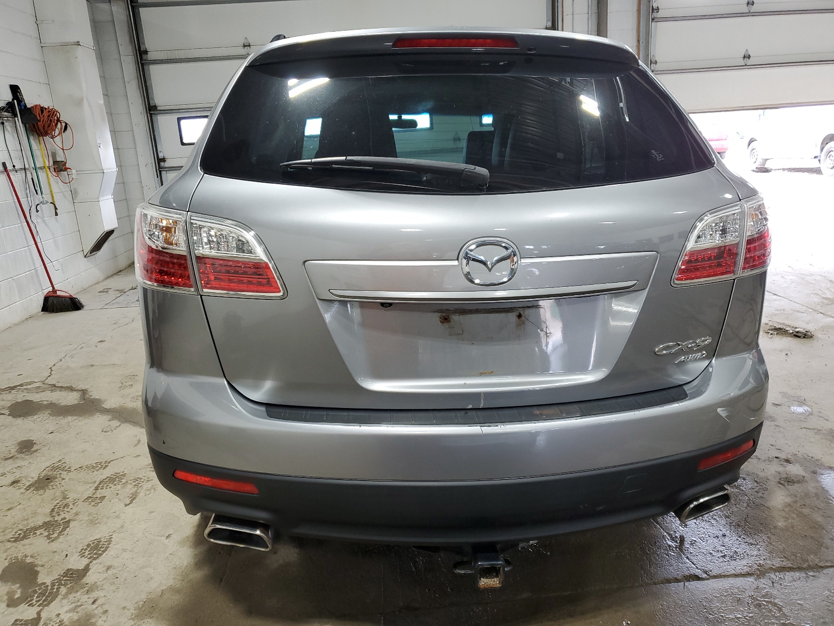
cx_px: 417
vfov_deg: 53.1
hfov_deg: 67.3
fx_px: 626
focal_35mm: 26
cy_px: 313
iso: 67
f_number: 1.5
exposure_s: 1/60.2
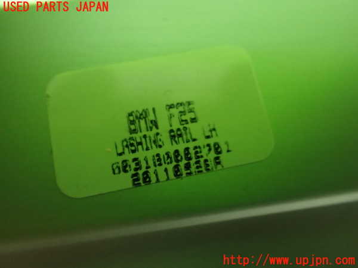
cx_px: 179
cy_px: 134
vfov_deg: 46.8
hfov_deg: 60.0
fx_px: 310
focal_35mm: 30
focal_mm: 5.4
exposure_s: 1/30
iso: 1250
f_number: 2.3
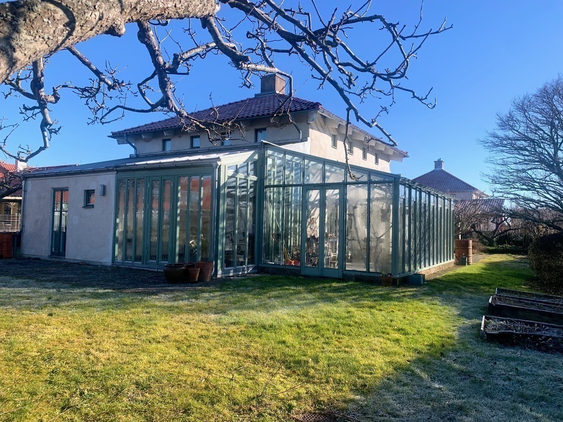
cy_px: 211
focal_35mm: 26
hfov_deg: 67.3
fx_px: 423
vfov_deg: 53.1
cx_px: 282
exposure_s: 1/1205
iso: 25
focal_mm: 4.25
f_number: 1.8
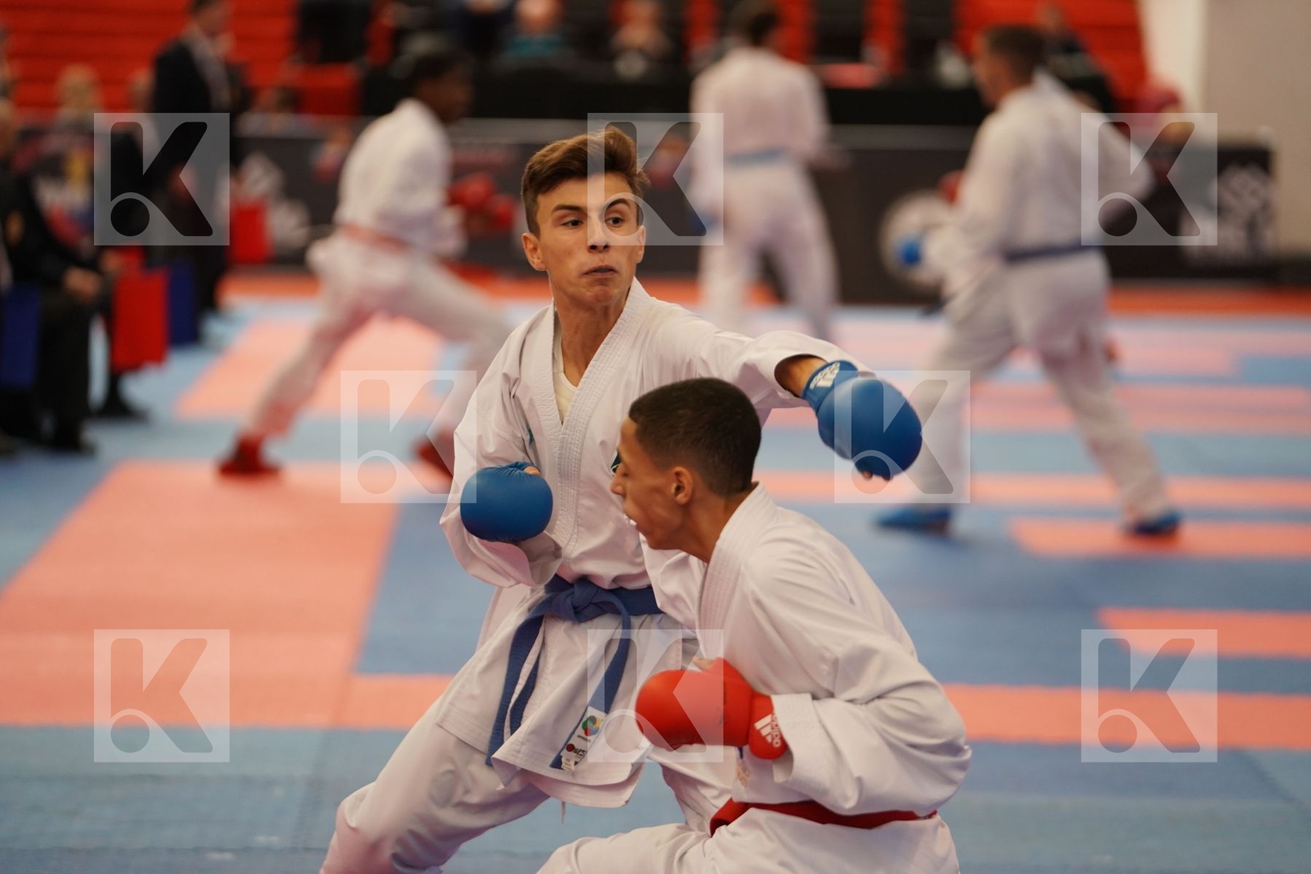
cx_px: 656
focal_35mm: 158
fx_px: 5753
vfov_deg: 8.7
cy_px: 437
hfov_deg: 13.0
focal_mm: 158
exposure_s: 1/1000
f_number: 2.8
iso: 1600
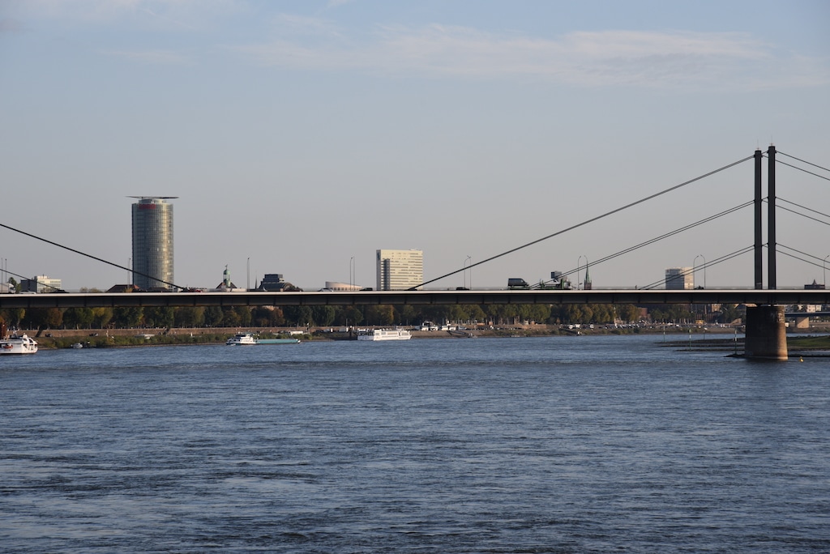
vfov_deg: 11.4
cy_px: 277
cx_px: 415
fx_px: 2768
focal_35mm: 120
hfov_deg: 17.1
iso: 200
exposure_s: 1/250
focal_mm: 120
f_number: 8
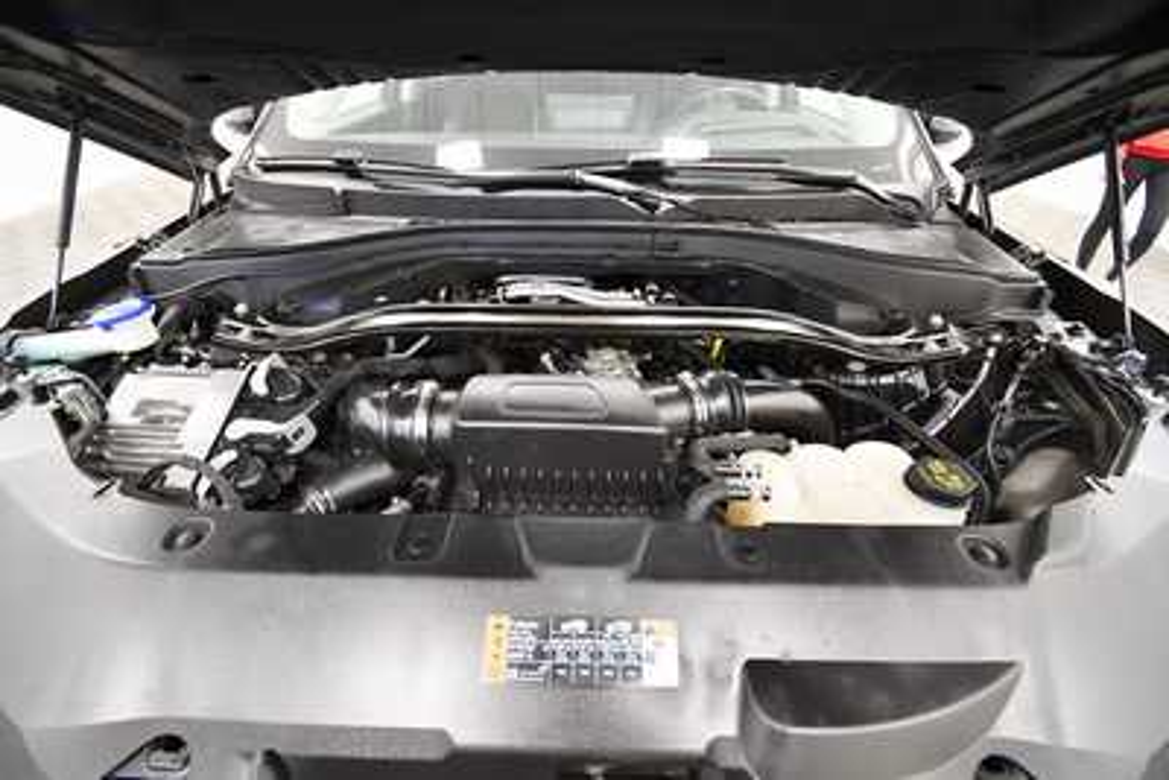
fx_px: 487
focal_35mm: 15
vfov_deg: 77.4
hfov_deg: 100.4
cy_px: 390
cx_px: 584
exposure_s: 1/100
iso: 3200
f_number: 4.5
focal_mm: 10
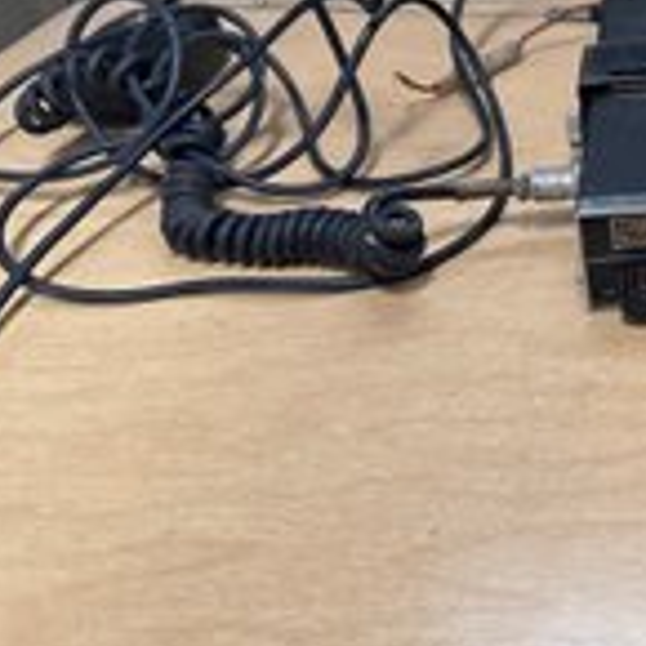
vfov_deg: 33.5
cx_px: 728
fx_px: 1056
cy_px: 180
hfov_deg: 30.1
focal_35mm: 50
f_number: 1.78
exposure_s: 1/60
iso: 800
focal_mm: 6.86
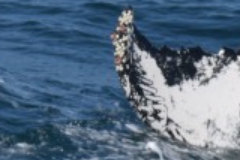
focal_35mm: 860
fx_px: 5741
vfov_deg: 1.6
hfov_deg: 2.4
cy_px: 117
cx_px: 381
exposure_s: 1/1600
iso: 200
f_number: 5.6
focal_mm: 85
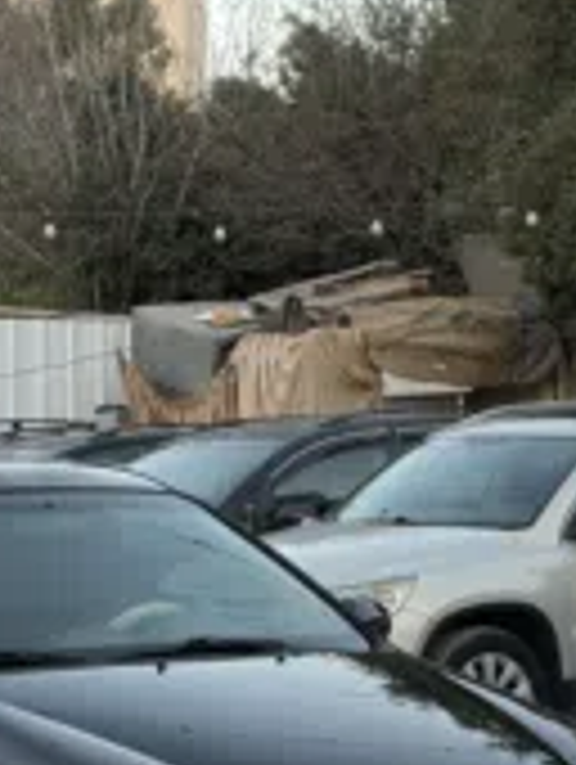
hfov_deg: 12.1
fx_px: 2700
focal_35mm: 122
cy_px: 364
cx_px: 58
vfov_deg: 16.1
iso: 32
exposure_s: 1/217
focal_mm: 5.96
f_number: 1.6
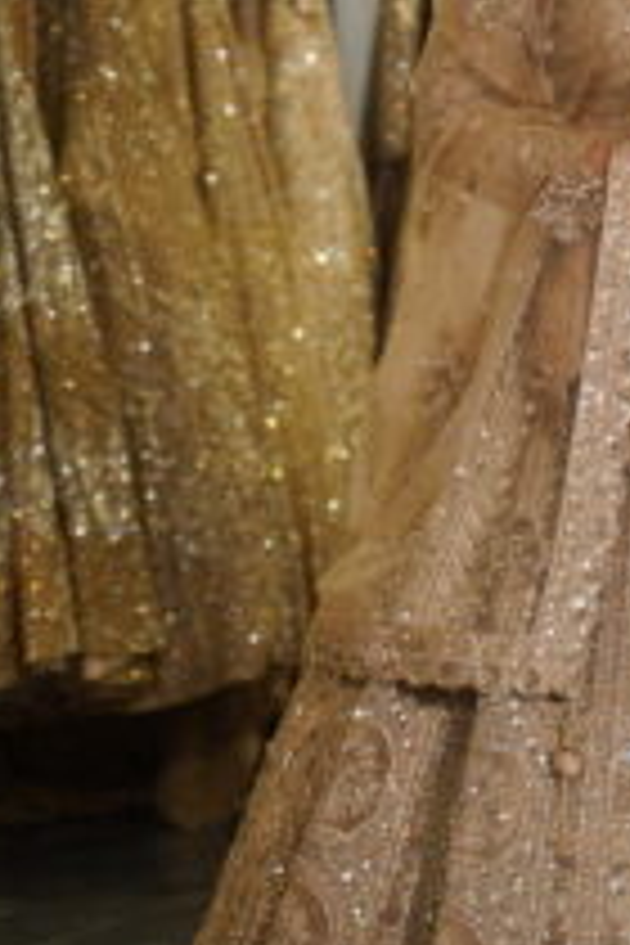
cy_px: 396
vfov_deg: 12.8
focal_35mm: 161
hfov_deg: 8.5
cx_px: 652
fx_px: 4226
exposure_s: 1/125
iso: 400
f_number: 3.5
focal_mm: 75
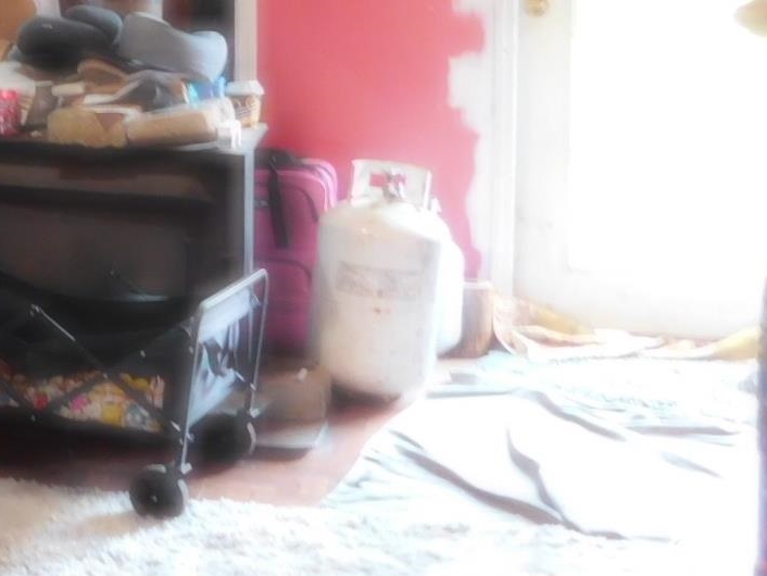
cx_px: -357
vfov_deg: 19.7
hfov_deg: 22.1
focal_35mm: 74
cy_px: 109
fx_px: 1640
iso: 400
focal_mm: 4
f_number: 3
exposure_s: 1/15
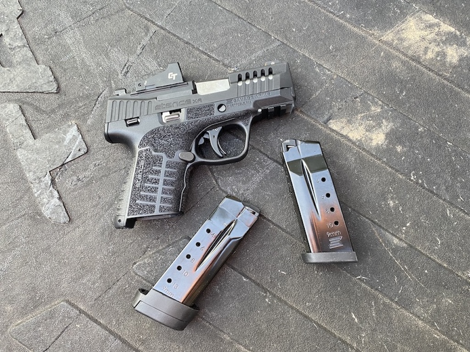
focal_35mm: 26
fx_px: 353
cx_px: 235
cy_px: 176
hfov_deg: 67.3
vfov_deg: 53.1
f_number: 1.8
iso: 125
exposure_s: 1/60
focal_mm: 4.25
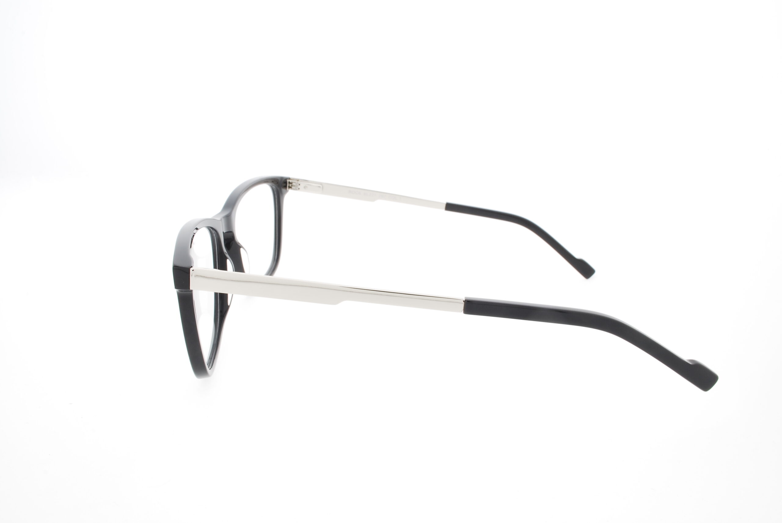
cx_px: 391
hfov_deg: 57.2
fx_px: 718
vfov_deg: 40.1
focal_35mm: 33
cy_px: 262
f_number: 20
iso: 100
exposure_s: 1/15
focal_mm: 22
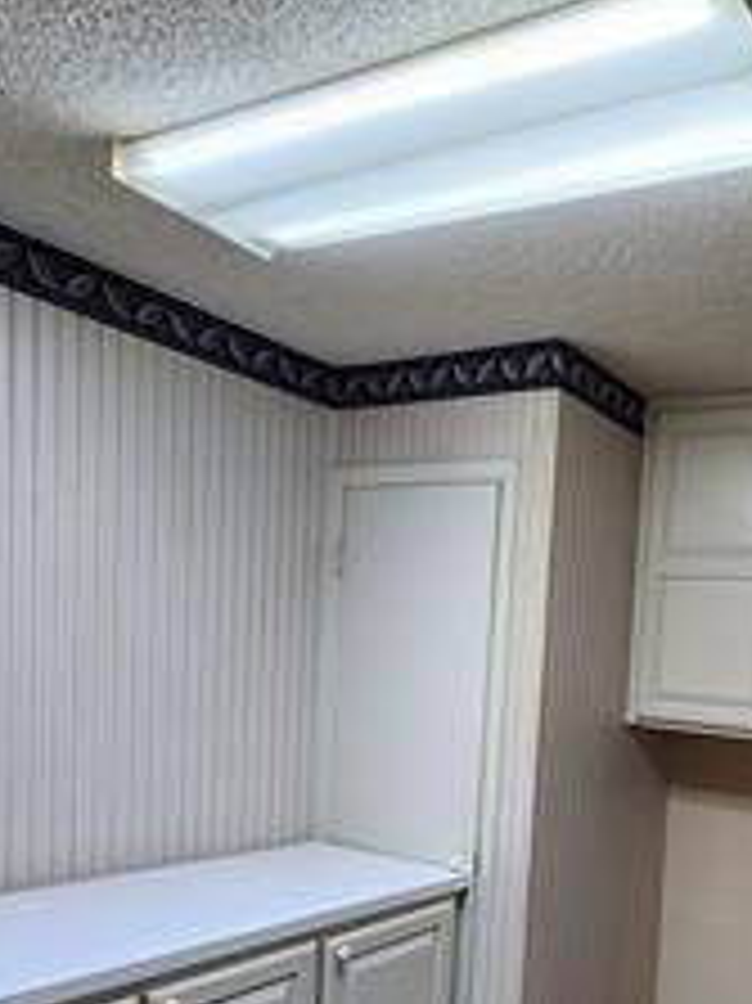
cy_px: 743
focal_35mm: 28
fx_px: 812
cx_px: 648
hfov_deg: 45.9
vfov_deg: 60.3
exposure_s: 1/60
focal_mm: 2.2
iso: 125
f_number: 2.2
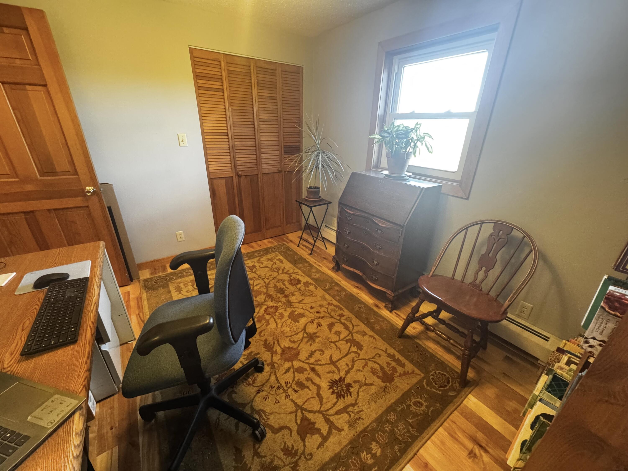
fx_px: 254
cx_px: 314
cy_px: 236
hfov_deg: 102.1
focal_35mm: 14
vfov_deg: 85.7
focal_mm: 2.22
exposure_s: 1/60
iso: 800
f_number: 2.2
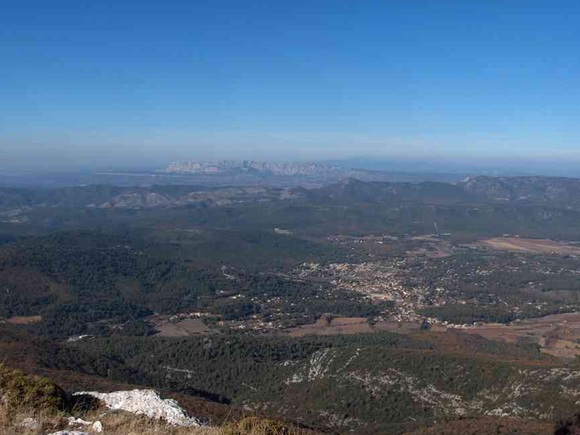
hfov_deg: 46.8
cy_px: 216
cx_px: 292
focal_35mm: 40
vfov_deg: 35.9
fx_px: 670
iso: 100
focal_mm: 8
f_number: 4.8
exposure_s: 1/794
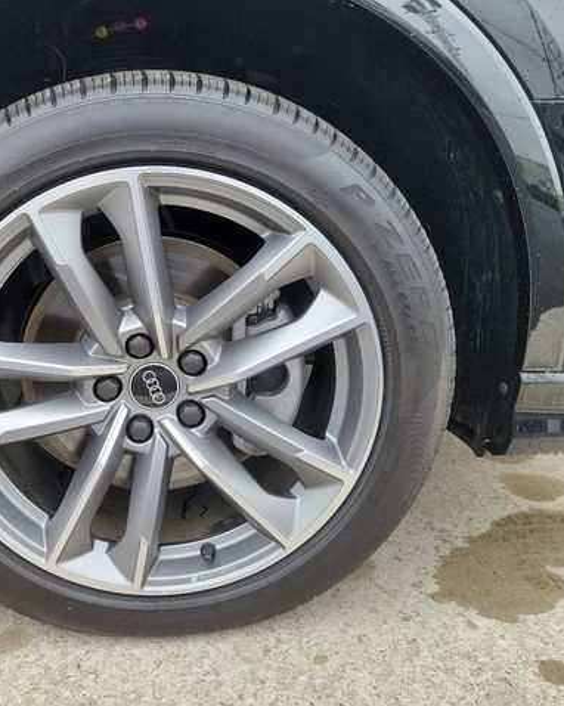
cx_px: 162
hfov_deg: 42.4
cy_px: 353
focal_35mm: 34
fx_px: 710
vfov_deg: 52.9
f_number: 1.8
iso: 50
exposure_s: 1/156
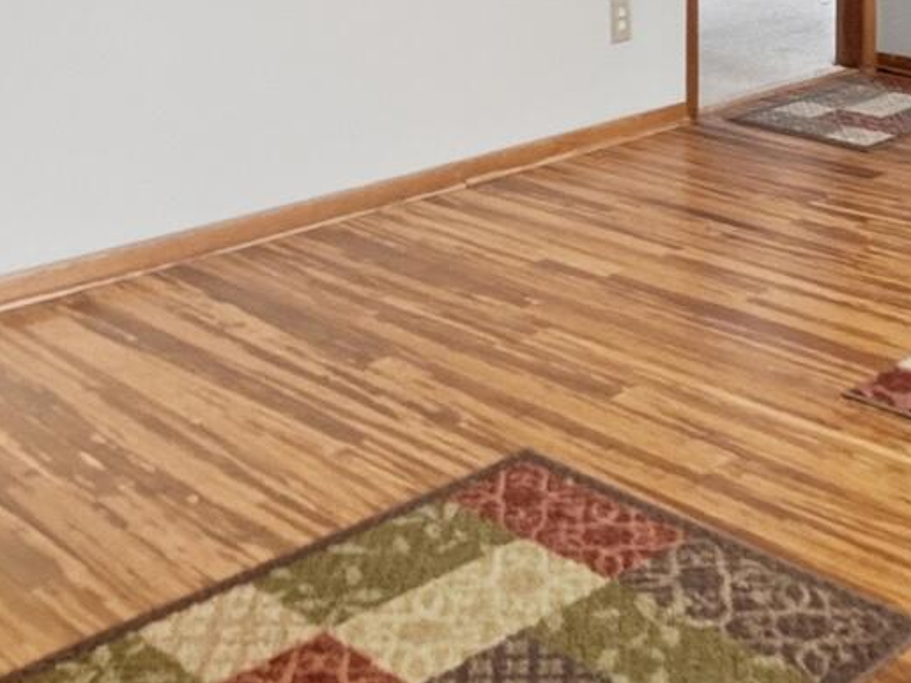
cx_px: 520
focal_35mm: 56
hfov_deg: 34.3
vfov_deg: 21.9
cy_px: -329
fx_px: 1473
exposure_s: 1/45
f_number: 5.6
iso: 125
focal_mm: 10
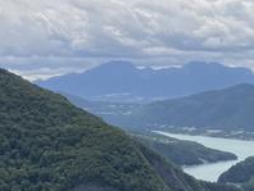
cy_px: 151
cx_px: 266
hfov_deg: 16.9
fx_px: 830
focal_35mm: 113
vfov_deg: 13.1
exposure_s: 1/3436
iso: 25
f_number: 1.8
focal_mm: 3.99
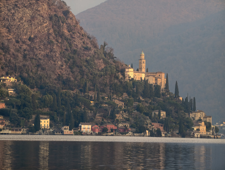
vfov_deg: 7.4
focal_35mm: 200
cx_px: 112
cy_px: 85
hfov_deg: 9.9
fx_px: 1302
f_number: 2.7
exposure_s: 1/100
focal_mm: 52.8
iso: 127
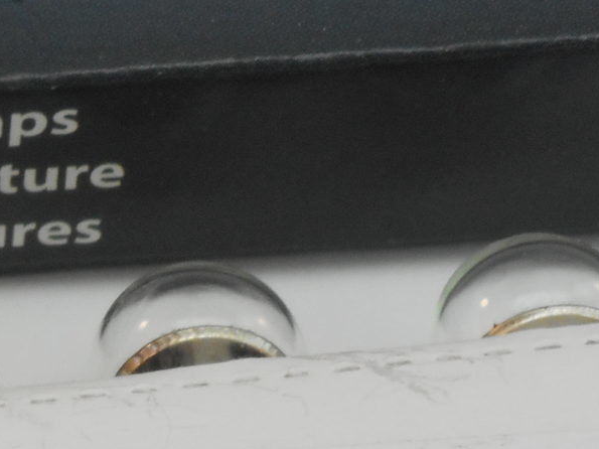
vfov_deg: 3.4
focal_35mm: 439
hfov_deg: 4.5
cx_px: -326
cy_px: 266
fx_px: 7595
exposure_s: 1/60
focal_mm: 18.2
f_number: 5.8
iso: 180
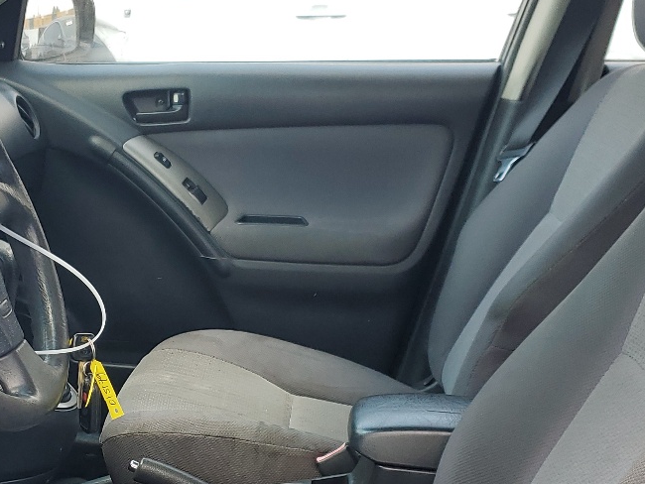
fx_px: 1193
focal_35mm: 64
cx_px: 129
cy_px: 381
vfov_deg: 22.7
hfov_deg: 29.6
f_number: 1.5
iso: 50
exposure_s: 1/500
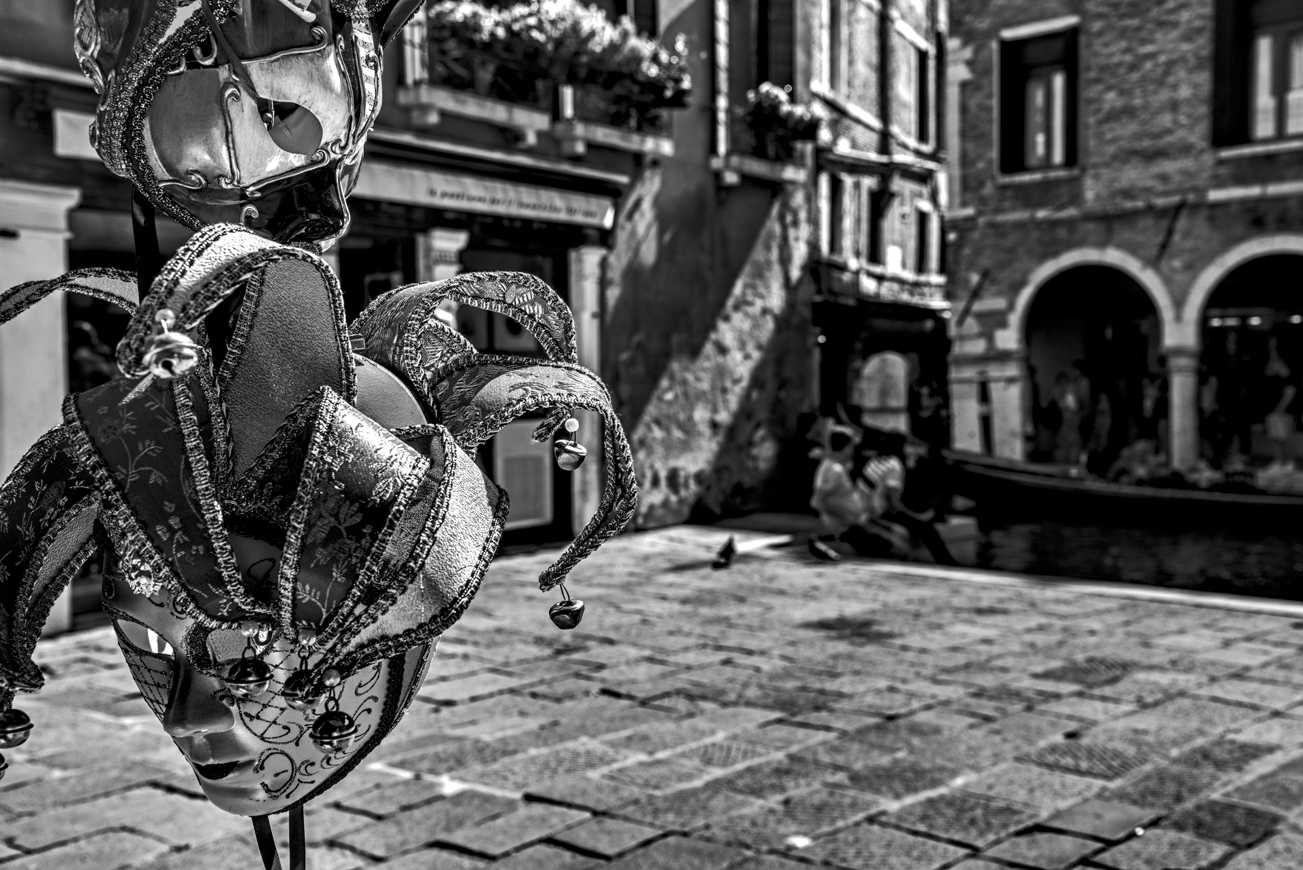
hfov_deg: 50.7
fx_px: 1376
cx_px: 652
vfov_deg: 35.1
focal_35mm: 38
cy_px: 435
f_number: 8
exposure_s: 1/500
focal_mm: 38
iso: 200
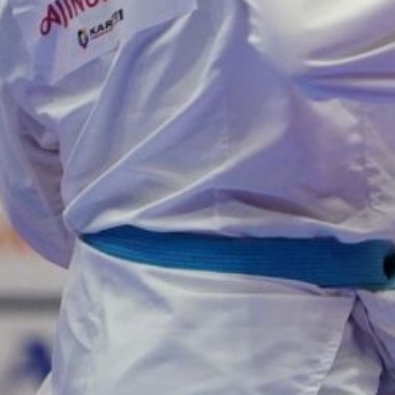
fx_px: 15828
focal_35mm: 1226
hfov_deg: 1.4
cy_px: -548
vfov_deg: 1.4
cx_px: 825
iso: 3200
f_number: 2.8
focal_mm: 200
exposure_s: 1/1000
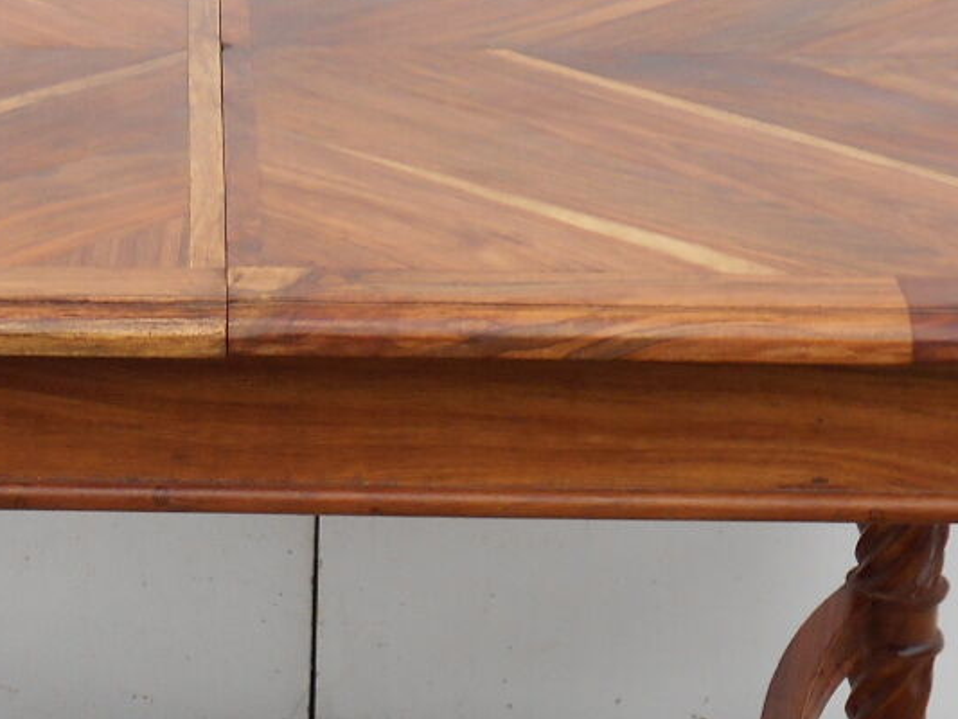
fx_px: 4152
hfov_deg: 13.1
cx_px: 124
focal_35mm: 150
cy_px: 534
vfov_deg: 9.9
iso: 80
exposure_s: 1/80
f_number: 4.5
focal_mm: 8.8
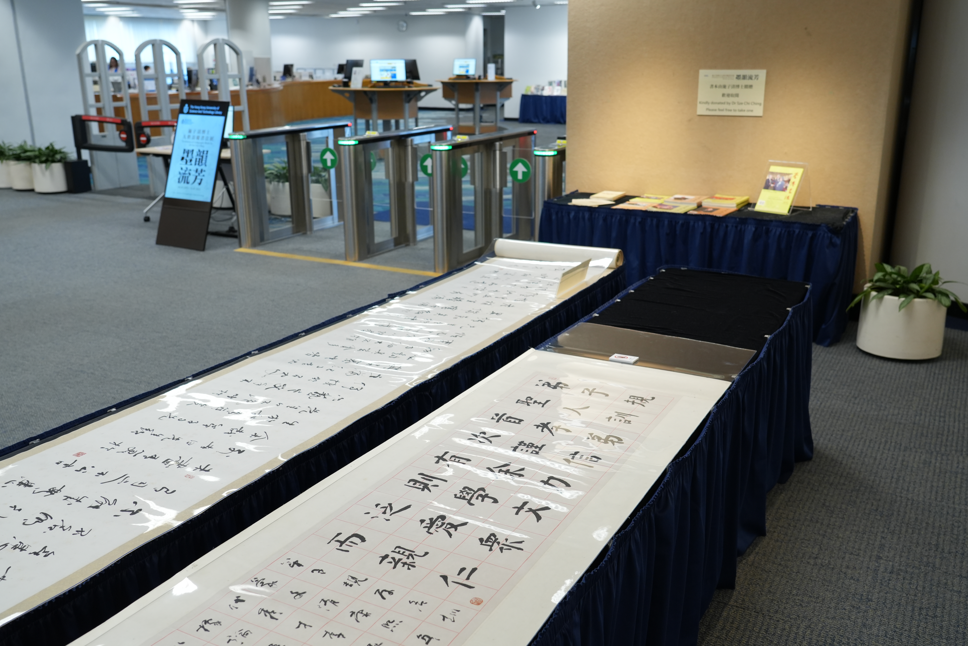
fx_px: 860
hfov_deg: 58.7
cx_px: 484
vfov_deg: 41.1
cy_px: 323
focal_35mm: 32
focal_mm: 32
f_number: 5
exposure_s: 1/60
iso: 1000
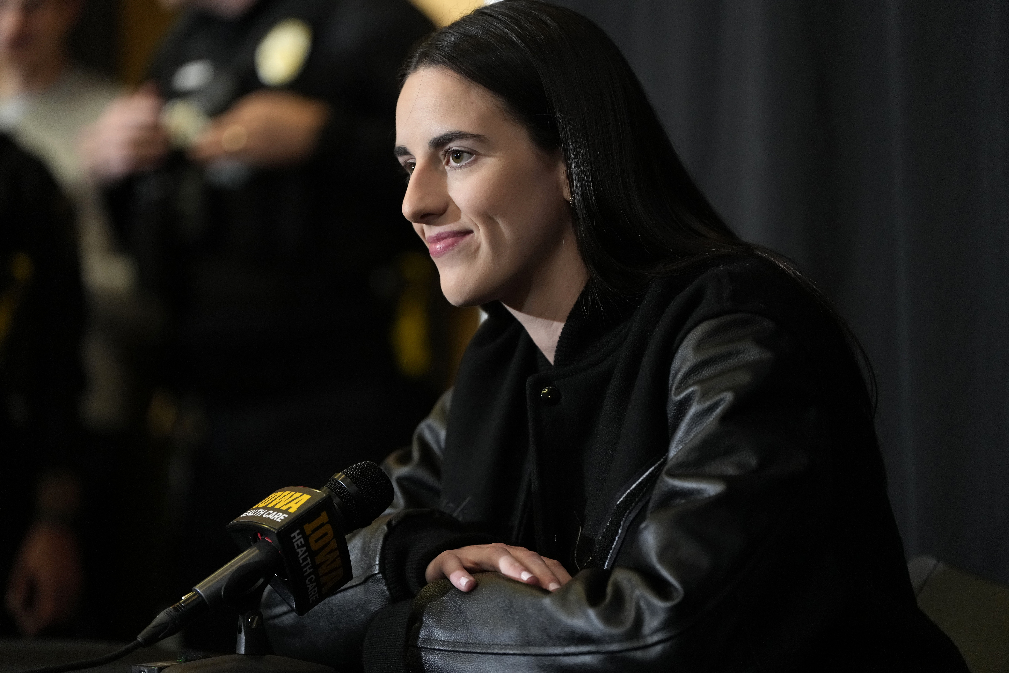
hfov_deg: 13.5
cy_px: 336
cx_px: 504
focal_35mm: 152
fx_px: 4260
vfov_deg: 9.0
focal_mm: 152
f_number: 2.8
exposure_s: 1/200
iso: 3200
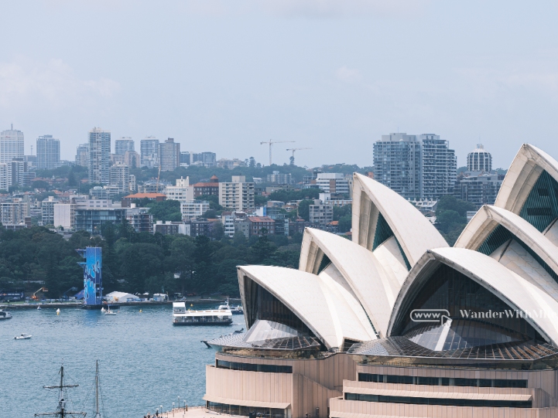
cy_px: 319
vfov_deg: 8.2
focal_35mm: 181
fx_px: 2918
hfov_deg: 10.9
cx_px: 500
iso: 200
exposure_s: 1/1500
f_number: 4
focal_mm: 110
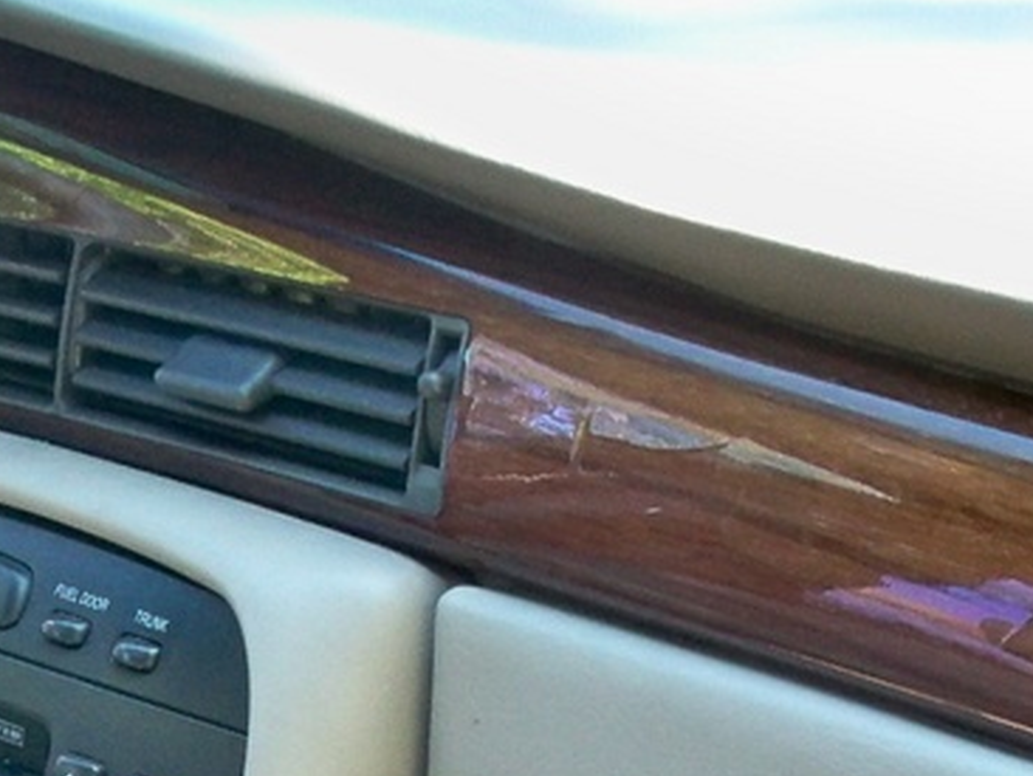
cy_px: 1377
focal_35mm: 153
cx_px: -37
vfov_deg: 9.3
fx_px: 4569
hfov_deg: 12.7
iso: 160
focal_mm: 6.2
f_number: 3.5
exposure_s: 1/30
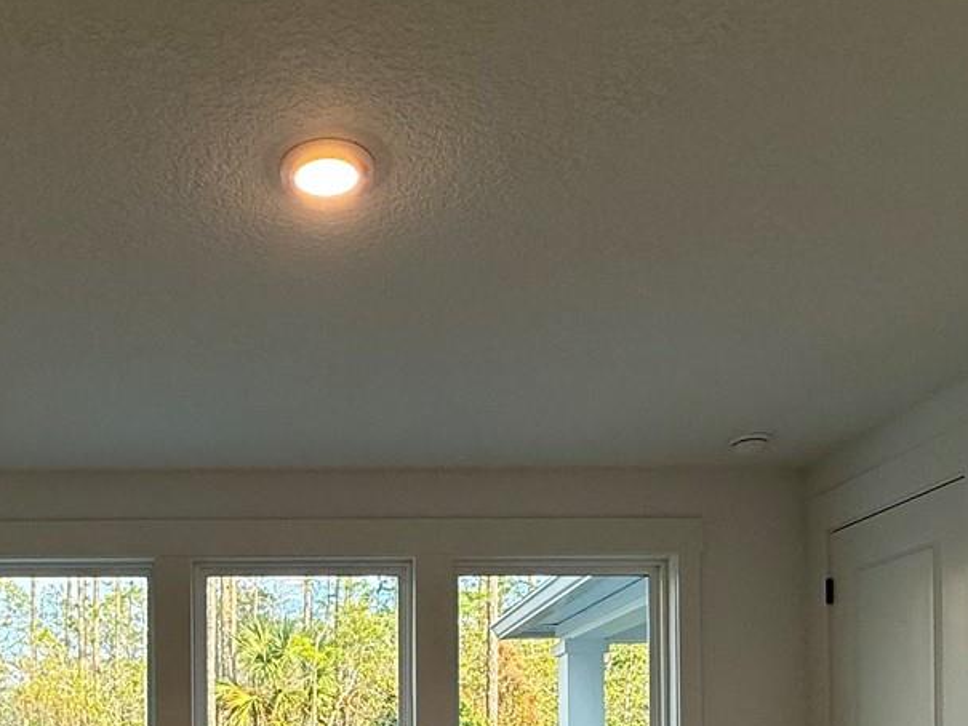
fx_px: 1035
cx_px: 293
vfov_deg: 34.4
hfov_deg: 48.9
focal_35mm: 37
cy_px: 760
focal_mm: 2.22
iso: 125
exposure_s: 1/120
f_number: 2.2
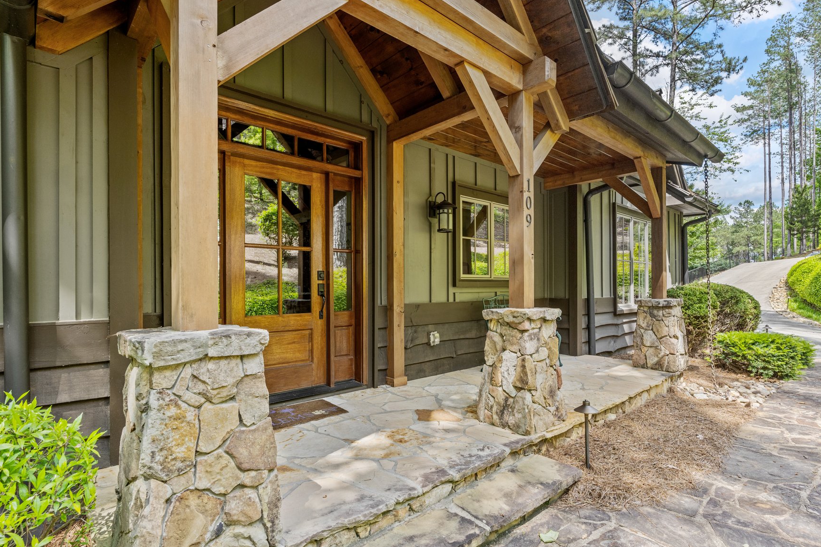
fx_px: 433
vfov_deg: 64.5
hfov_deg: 86.9
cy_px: 285
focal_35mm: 19
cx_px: 430
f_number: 8
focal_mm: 16
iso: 250
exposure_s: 1/30
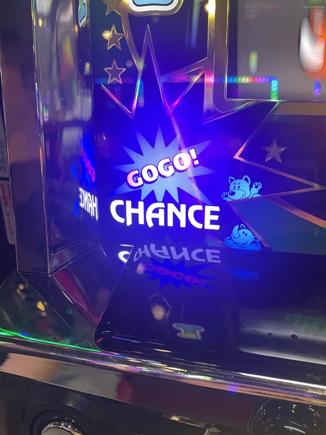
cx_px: 208
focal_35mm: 35
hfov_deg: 40.4
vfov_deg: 51.9
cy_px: 277
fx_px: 439
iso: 250
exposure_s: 1/56
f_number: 1.6
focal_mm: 4.2
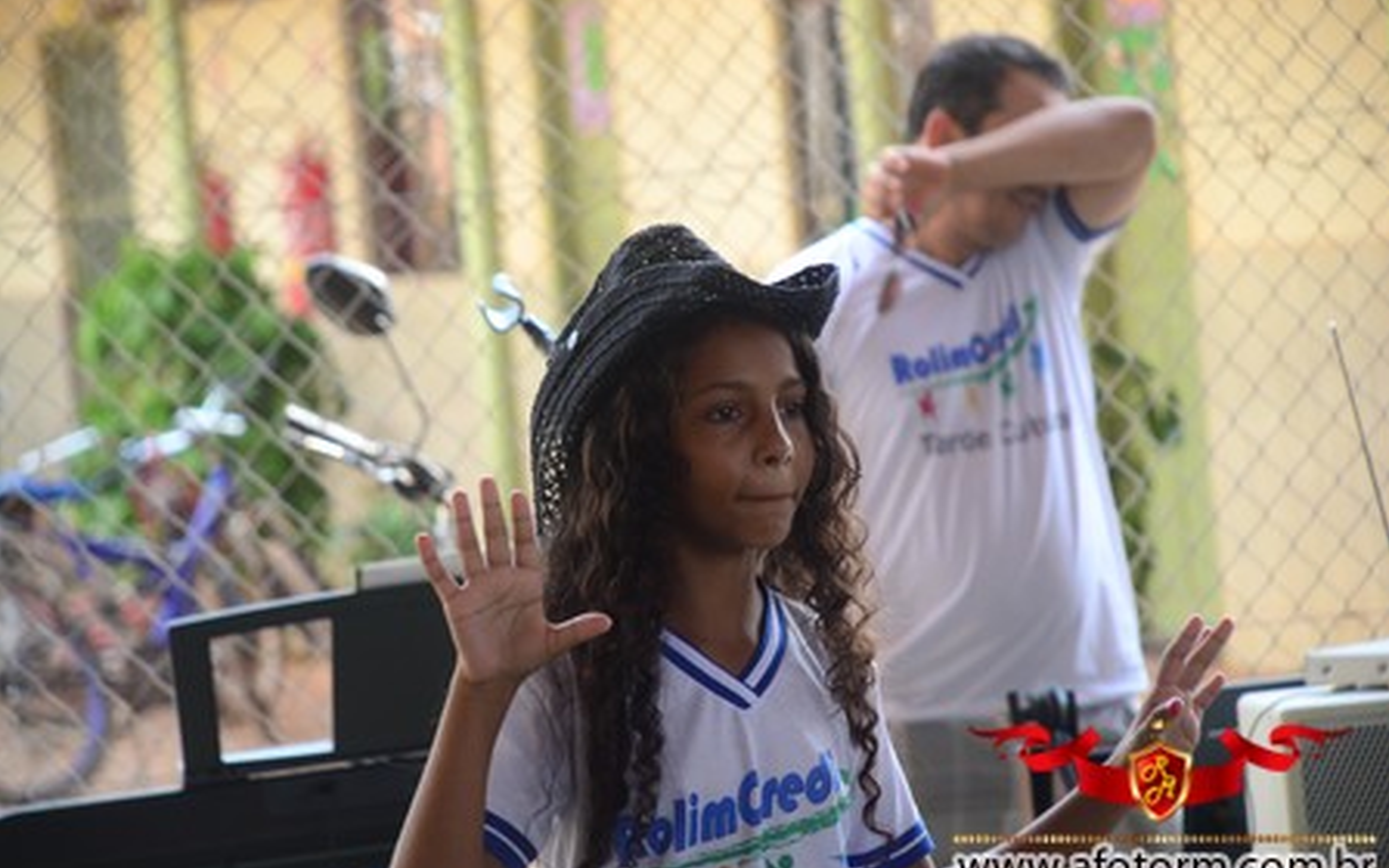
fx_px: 7855
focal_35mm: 208
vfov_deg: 6.3
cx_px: 694
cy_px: 456
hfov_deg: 10.1
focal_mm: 135
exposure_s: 1/160
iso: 400
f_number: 6.3
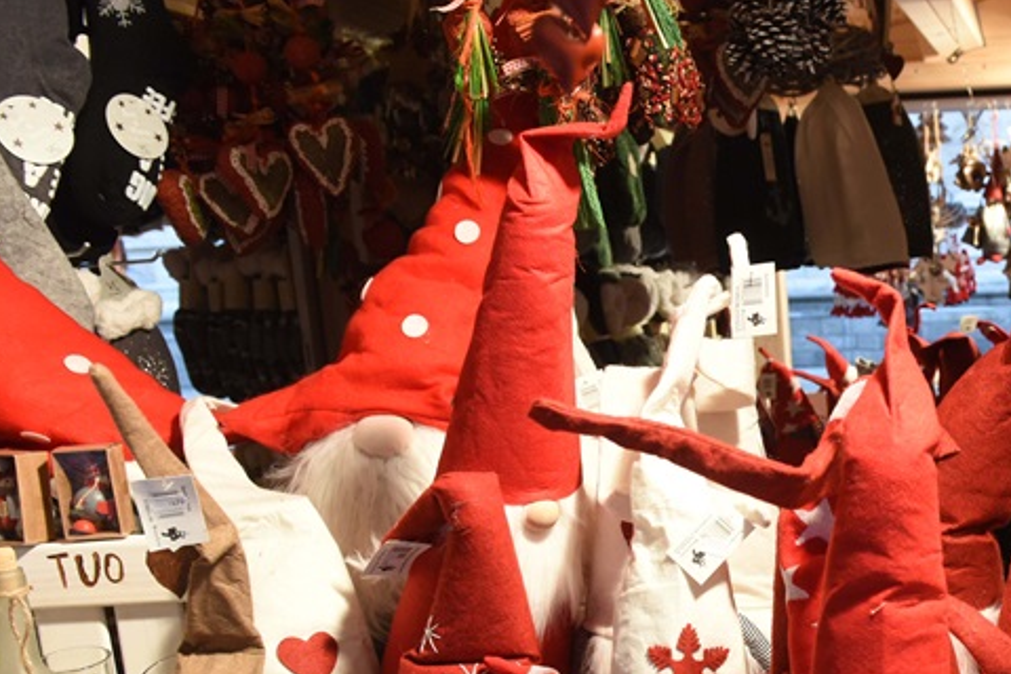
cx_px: 994
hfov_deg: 36.0
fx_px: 1404
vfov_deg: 26.2
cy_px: 593
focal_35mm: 50
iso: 1600
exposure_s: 1/200
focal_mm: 24
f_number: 5
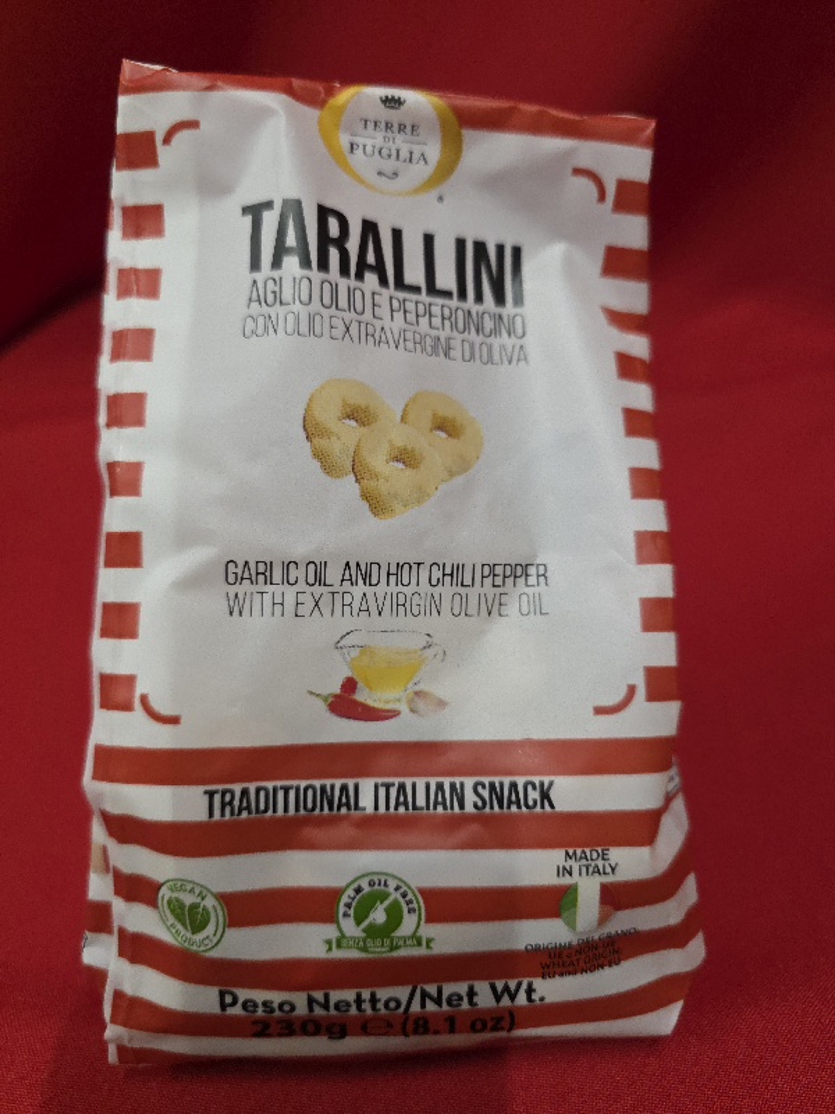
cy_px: 557
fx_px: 740
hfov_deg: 58.9
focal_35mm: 23
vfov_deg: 73.9
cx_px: 418
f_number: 1.7
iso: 400
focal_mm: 6.3
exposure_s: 1/101
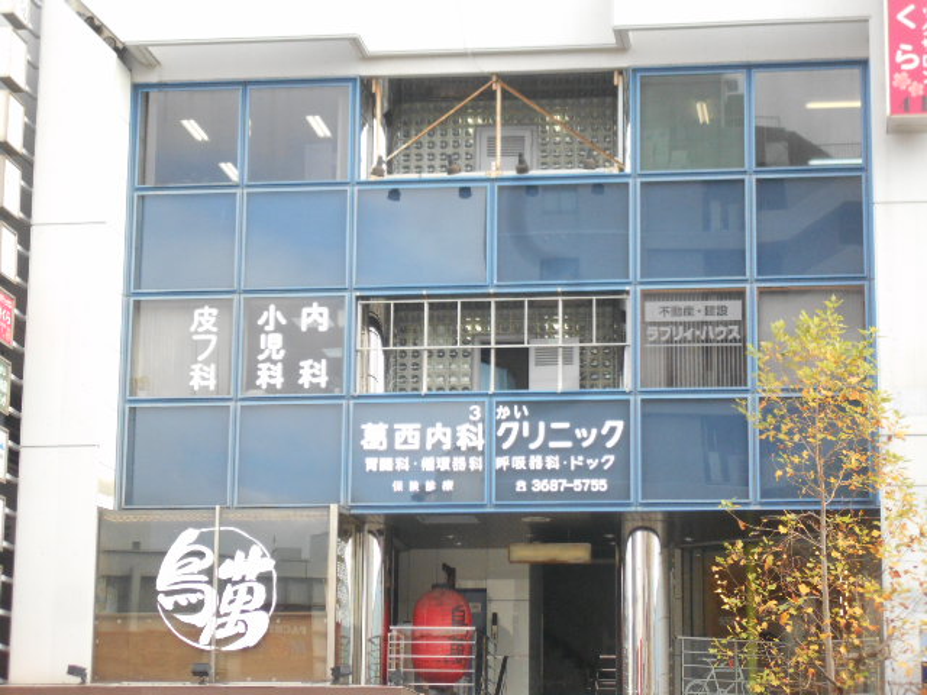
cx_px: 464
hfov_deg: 19.8
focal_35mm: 99
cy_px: 348
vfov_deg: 14.9
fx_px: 2651
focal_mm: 17.6
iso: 400
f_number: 5.5
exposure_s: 1/250
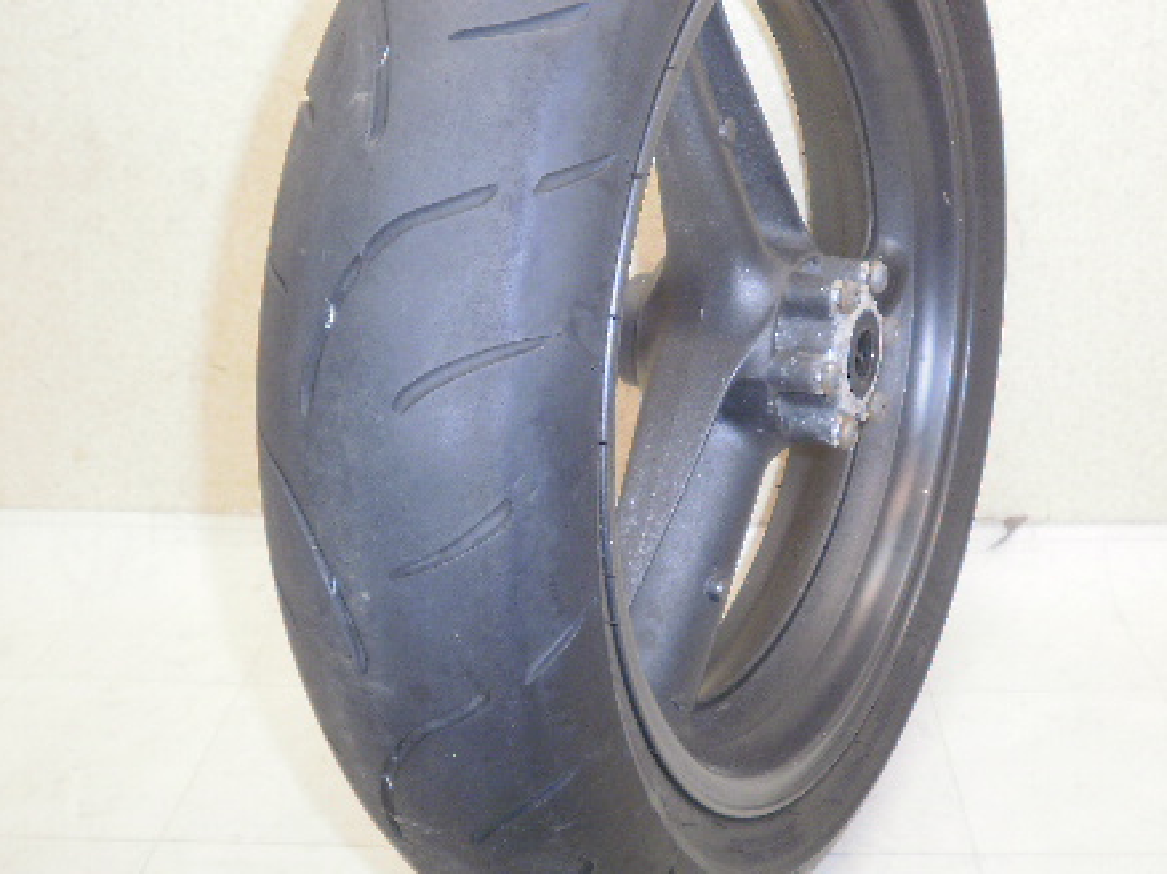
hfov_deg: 49.0
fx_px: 1280
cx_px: 623
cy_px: 341
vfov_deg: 37.5
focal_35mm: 38
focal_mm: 4.65
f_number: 2.6
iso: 100
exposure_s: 1/40
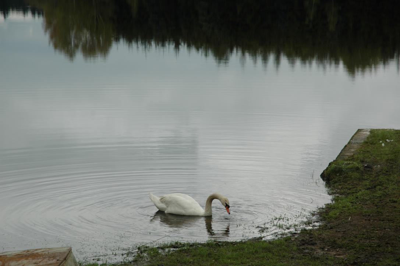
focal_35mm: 105
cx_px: 200
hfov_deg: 19.5
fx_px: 1166
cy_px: 133
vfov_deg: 13.0
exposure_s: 1/200
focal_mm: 70
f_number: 8
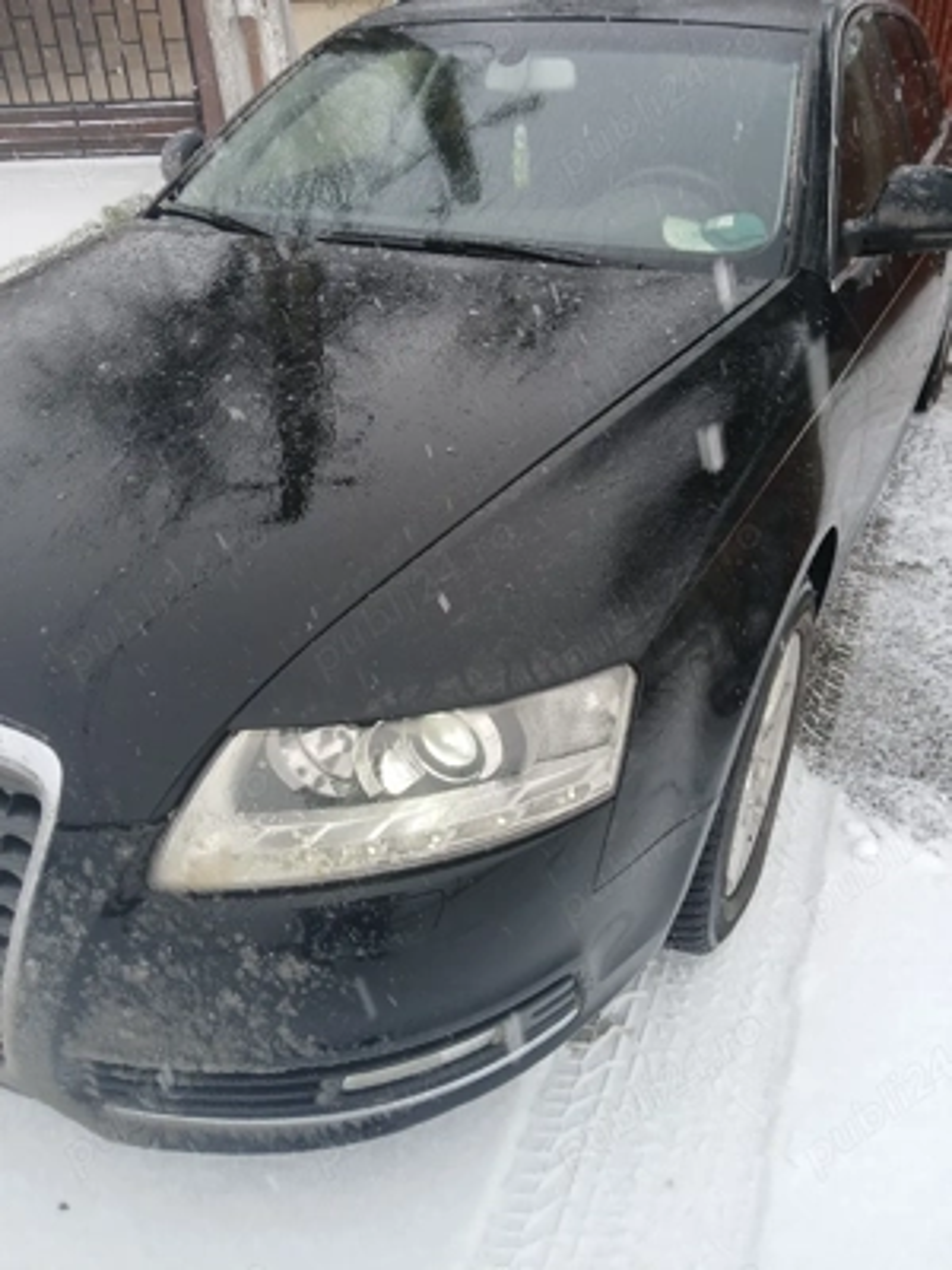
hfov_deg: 53.1
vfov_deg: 67.3
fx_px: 953
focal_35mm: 26
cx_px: 476
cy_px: 635
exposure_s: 1/132
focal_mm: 3.98
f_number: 1.8
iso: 20
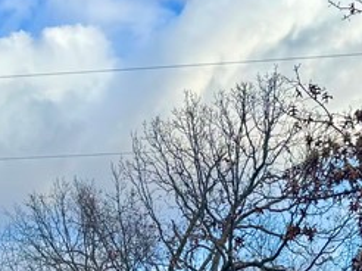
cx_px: 222
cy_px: 535
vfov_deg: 12.9
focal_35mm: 100
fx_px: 1045
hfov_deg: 19.6
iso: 80
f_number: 1.78
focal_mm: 6.76
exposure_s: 1/1366
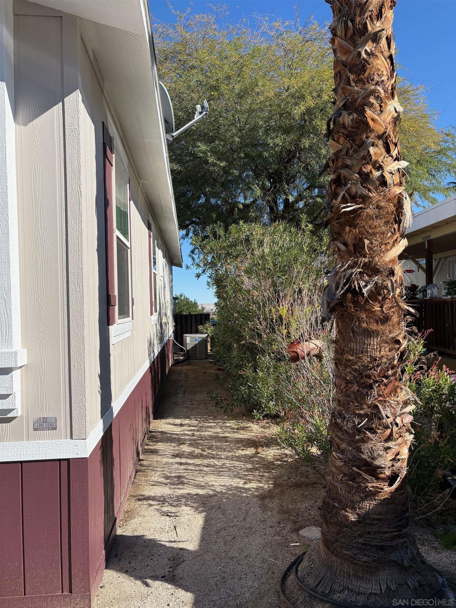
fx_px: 457
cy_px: 304
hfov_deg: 53.1
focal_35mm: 26
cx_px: 228
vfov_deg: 67.3
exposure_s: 1/2985
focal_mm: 5.96
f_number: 1.6
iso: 50
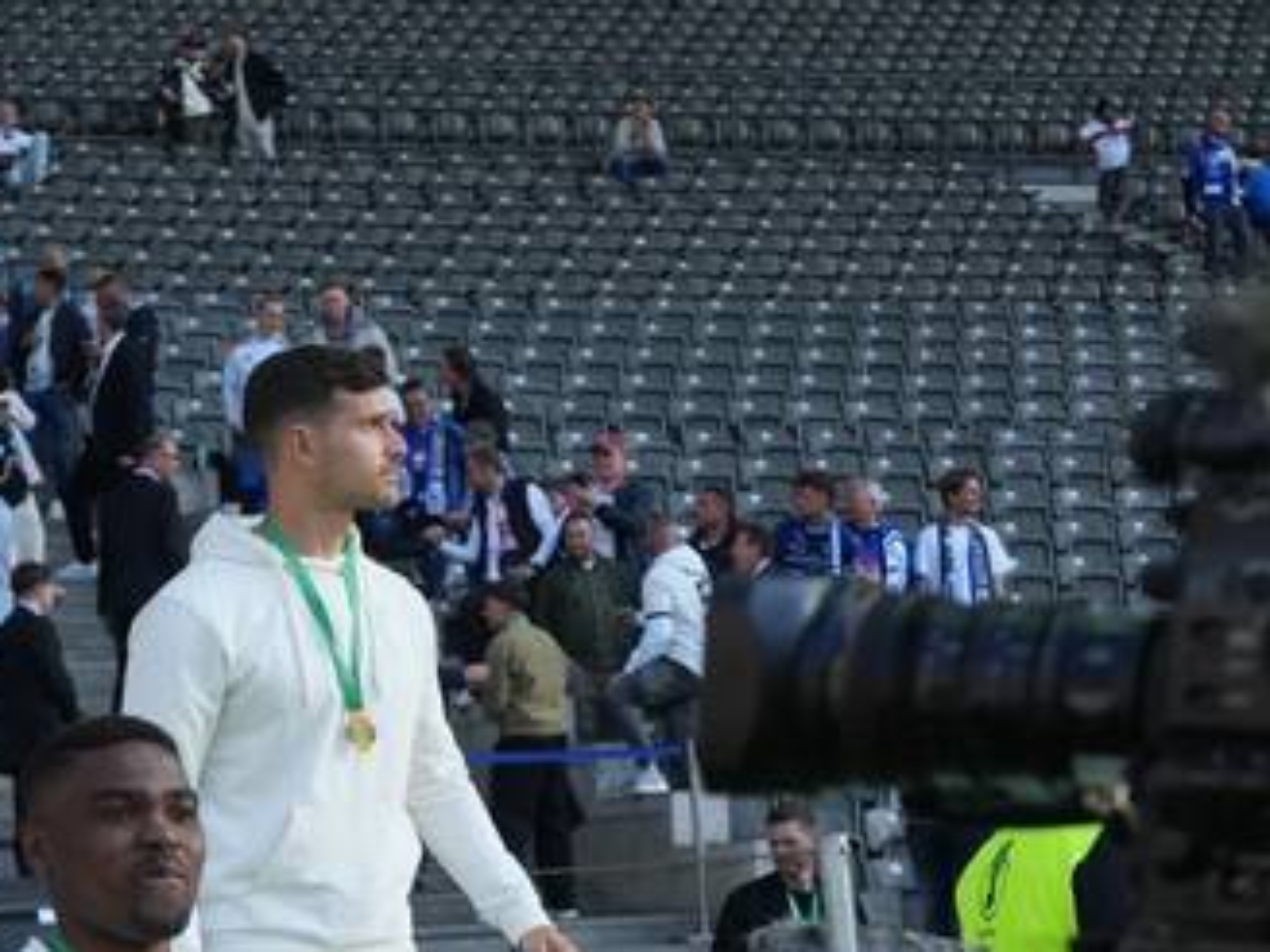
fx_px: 3852
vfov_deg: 13.6
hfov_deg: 18.4
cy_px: 1180
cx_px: 77
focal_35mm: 105
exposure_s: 1/2500
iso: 640
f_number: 2.8
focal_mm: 26
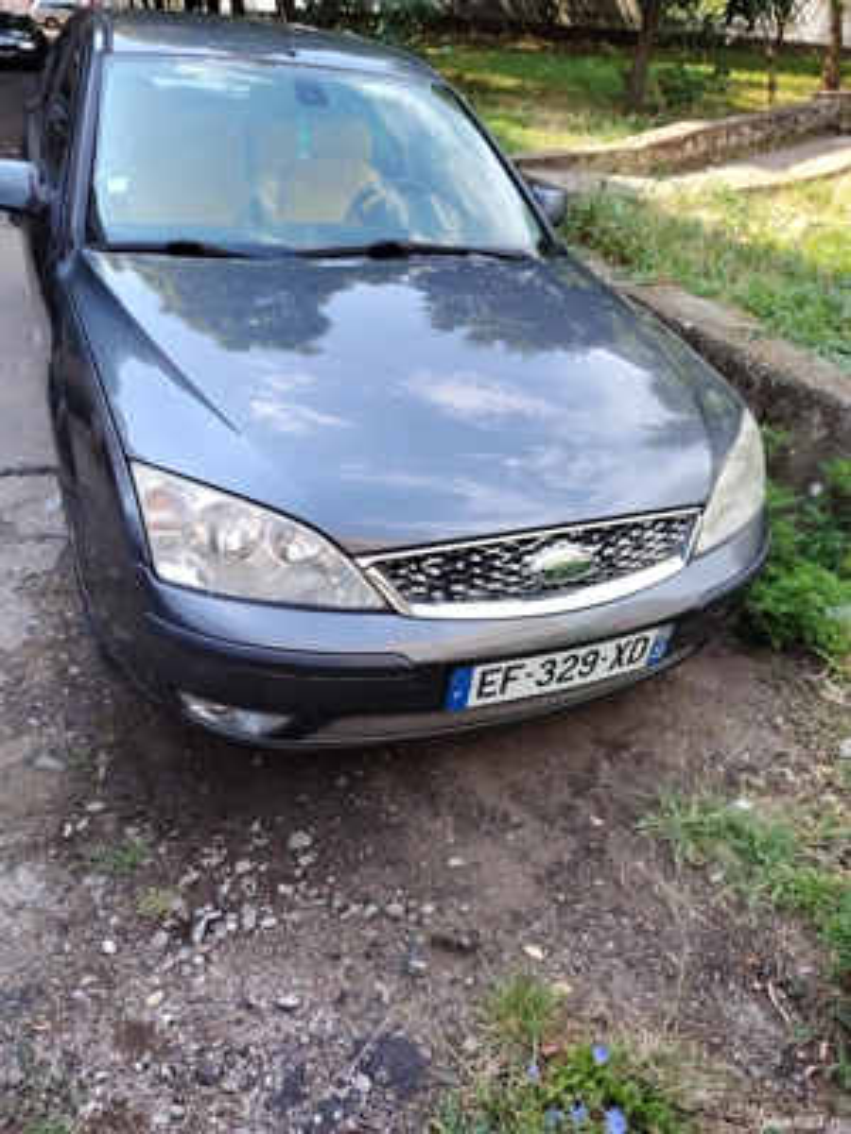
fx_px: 787
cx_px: 426
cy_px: 567
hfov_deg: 56.8
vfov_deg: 71.6
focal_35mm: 24
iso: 100
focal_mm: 5.25
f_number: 1.75
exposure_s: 1/180
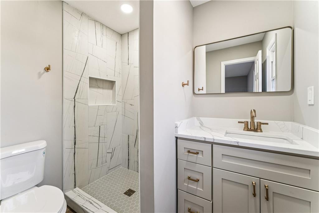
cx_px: 160
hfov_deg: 104.3
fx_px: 124
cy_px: 106
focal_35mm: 14
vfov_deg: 81.2
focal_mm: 14
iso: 400
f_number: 13
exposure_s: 1/10
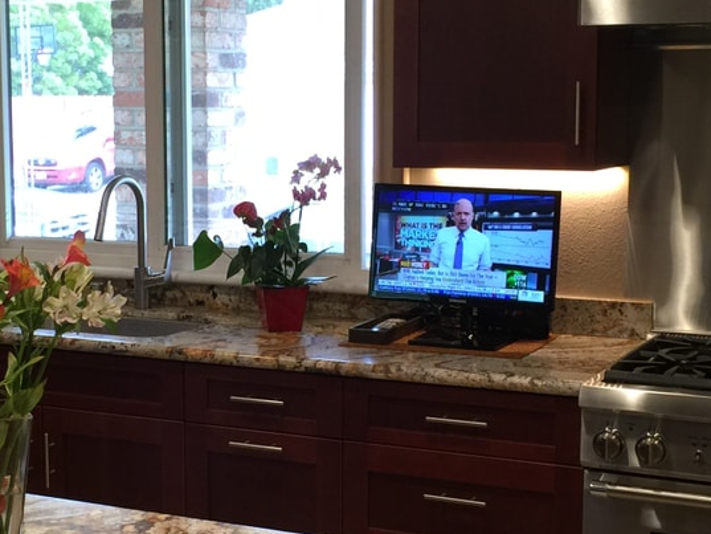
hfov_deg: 26.9
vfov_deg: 20.4
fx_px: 1479
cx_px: 246
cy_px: 302
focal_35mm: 72
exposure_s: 1/15
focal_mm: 4.15
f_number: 2.2
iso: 40
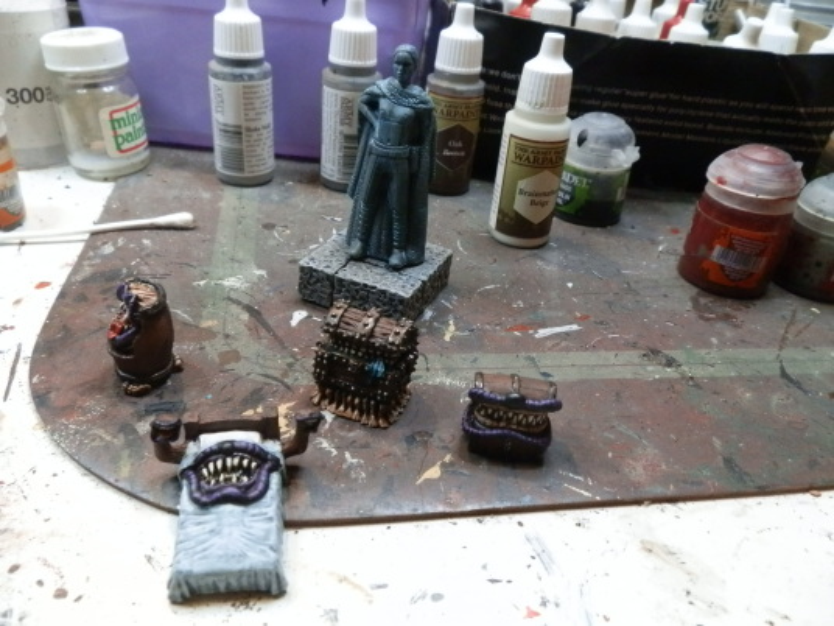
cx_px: 417
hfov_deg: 63.4
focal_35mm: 28
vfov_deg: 49.7
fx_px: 675
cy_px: 313
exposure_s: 1/80
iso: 400
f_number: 3.1
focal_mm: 5
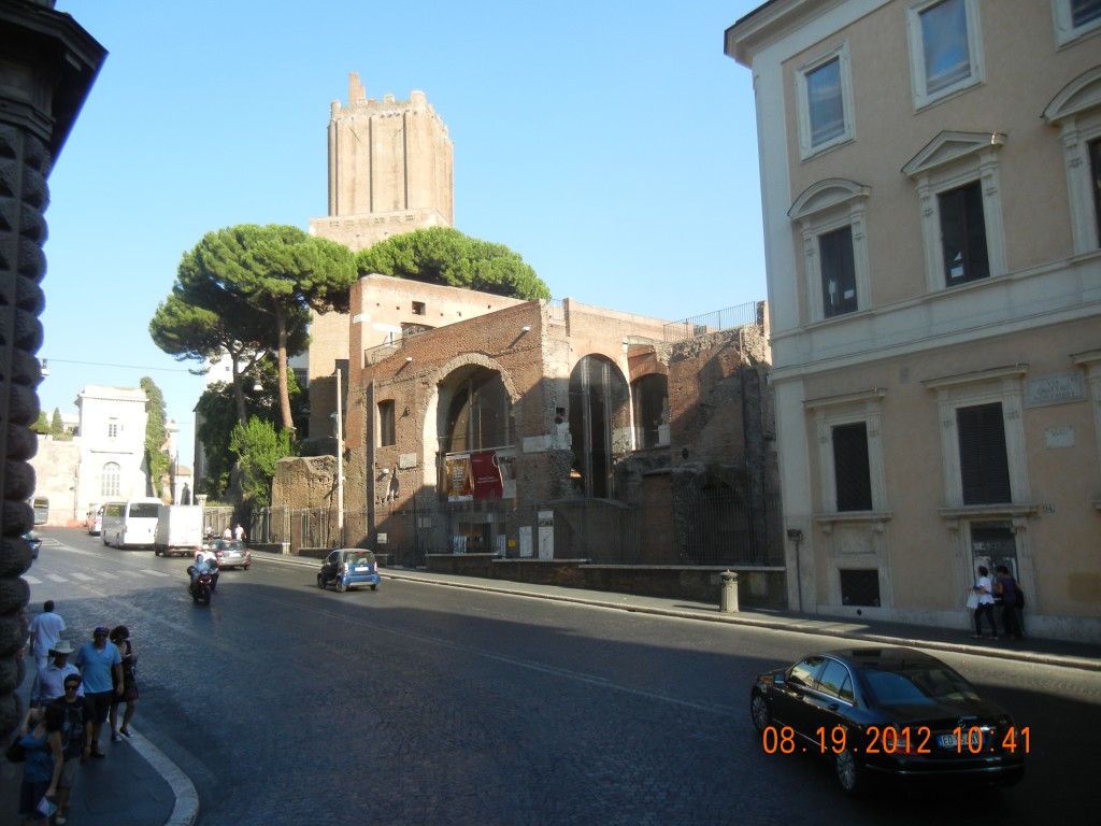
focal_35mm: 30
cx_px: 550
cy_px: 413
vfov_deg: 46.8
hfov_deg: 60.0
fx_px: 954
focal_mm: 5.4
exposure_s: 1/545
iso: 160
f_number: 3.5
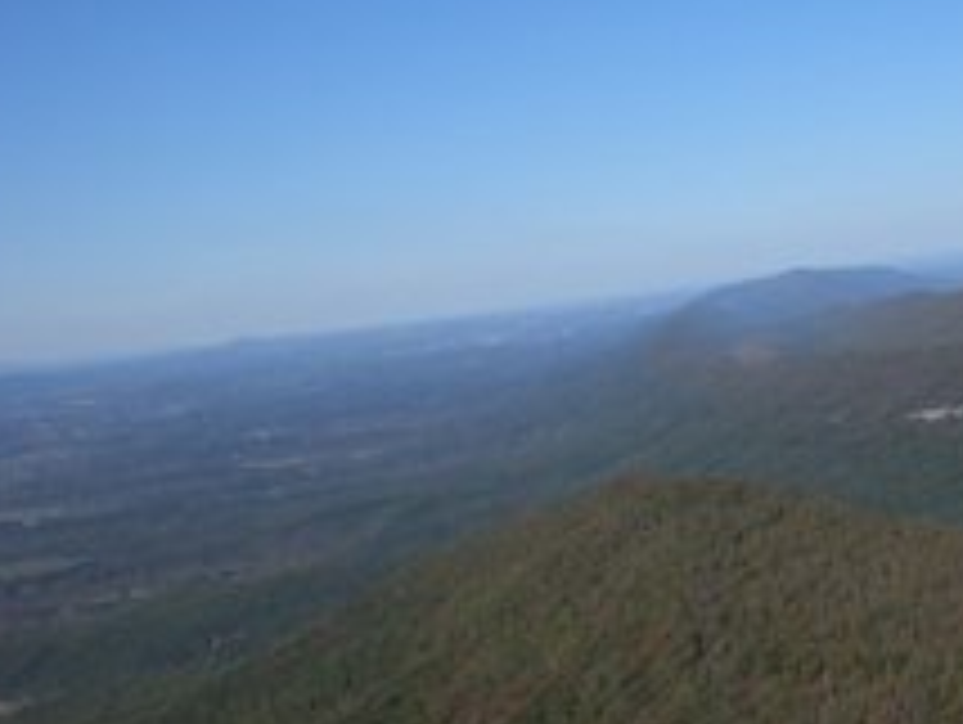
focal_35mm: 71
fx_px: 1977
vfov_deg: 20.8
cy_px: 342
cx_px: 850
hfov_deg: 26.5
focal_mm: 6.3
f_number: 4.4
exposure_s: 1/800
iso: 50
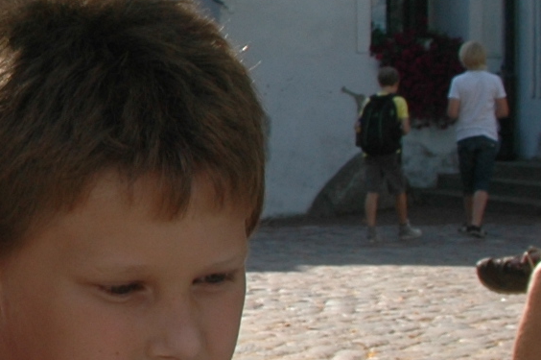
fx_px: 2162
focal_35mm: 144
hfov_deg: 13.7
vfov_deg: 9.5
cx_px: -157
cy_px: 9
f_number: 8
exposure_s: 1/250
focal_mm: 18
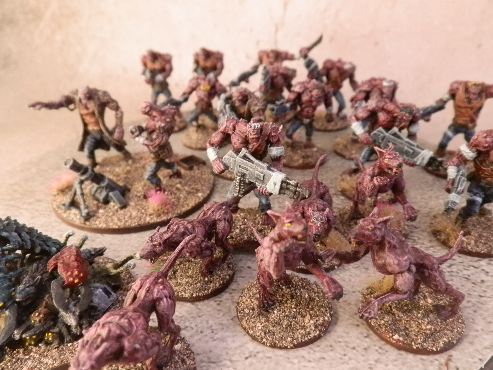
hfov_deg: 63.4
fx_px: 399
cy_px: 185
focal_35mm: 28
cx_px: 246
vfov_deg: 49.7
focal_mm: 5
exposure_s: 1/60
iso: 400
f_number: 3.1
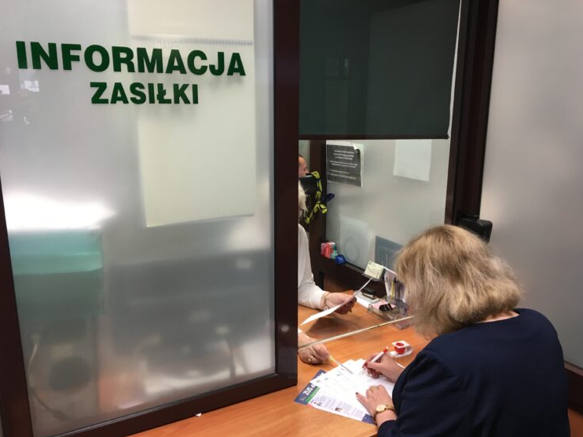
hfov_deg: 59.9
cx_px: 292
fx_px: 505
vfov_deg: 46.8
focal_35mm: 30
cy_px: 218
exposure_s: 1/33
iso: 100
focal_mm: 4.15
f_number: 2.2
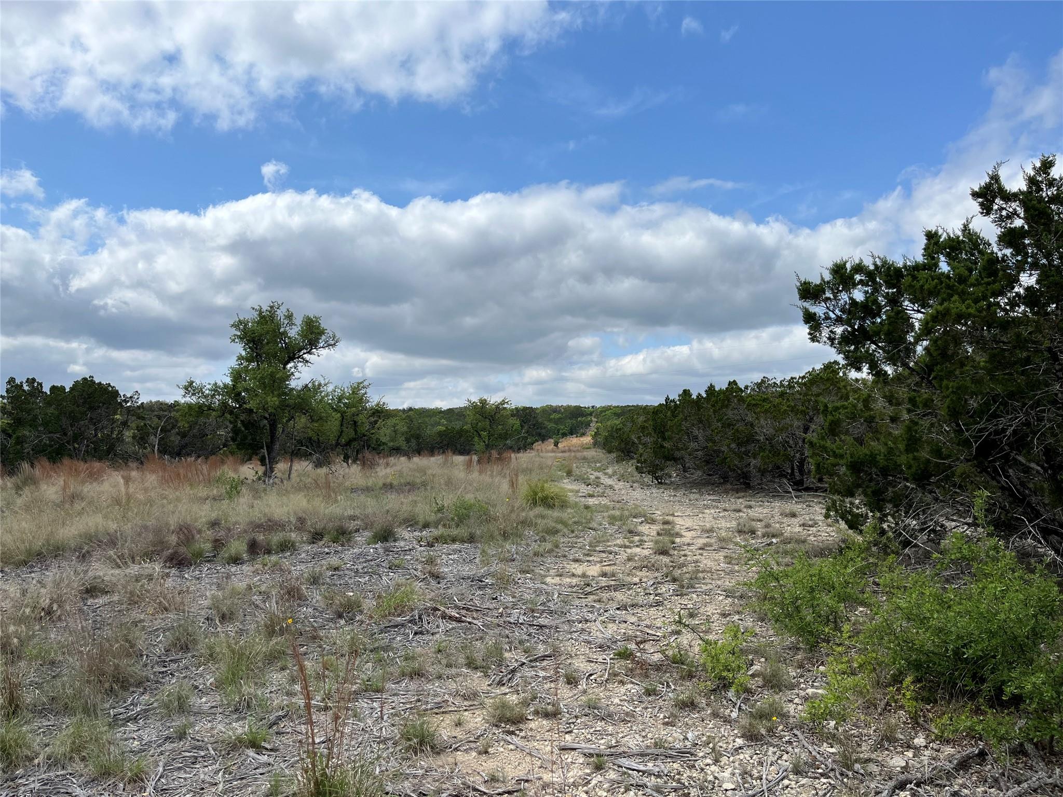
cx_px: 532
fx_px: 798
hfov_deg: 67.3
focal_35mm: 26
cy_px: 398
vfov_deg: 53.1
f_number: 1.6
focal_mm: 5.1
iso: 50
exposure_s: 1/5319
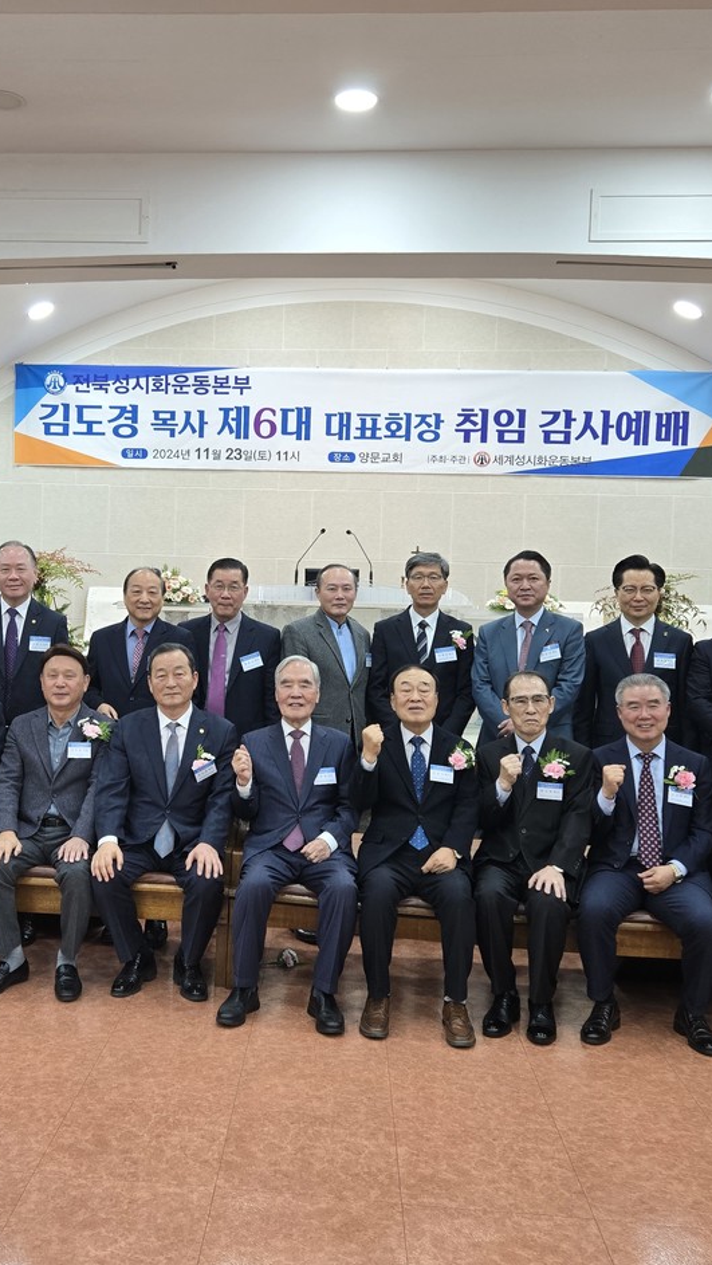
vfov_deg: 58.0
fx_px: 1140
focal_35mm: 34
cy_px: 633
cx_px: 259
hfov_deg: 34.5
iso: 125
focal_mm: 5.4
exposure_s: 1/120
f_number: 1.8
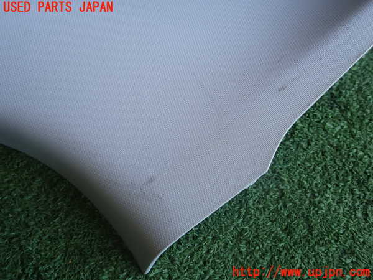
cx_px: 186
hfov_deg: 60.0
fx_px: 323
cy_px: 140
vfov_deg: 46.8
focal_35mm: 30
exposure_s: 1/100
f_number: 3.2
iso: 100
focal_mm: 5.4
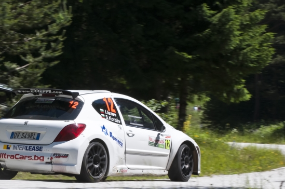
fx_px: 1328
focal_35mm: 168
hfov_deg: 12.2
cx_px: 95
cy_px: 113
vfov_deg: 8.1
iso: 400
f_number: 20
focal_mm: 60
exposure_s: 1/320
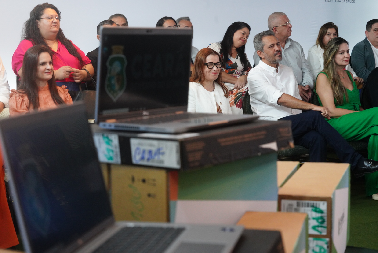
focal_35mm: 70
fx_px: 736
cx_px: 189
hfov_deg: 28.8
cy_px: 126
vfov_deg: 19.5
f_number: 8
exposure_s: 1/160
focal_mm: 70
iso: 6400
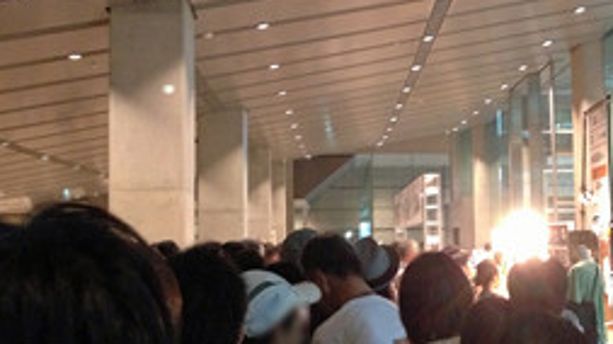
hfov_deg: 32.7
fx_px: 1040
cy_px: 165
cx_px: 385
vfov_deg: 18.8
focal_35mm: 64
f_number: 2.4
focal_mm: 4.13
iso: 500
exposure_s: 1/15
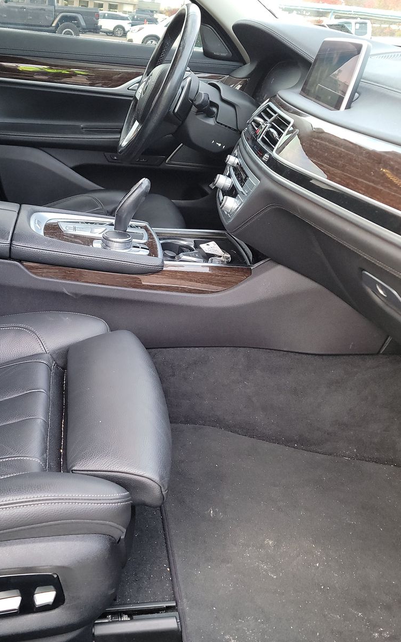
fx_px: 595
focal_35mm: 34
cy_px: 321
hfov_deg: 36.1
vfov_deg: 56.7
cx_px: 84
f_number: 1.8
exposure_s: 1/59
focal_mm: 6.7
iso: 485
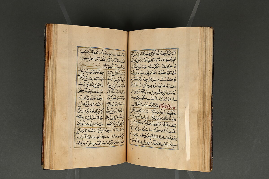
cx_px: 134
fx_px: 426
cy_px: 90
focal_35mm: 57
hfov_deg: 35.1
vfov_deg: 23.8
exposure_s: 1/30
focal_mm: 57
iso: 250
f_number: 13
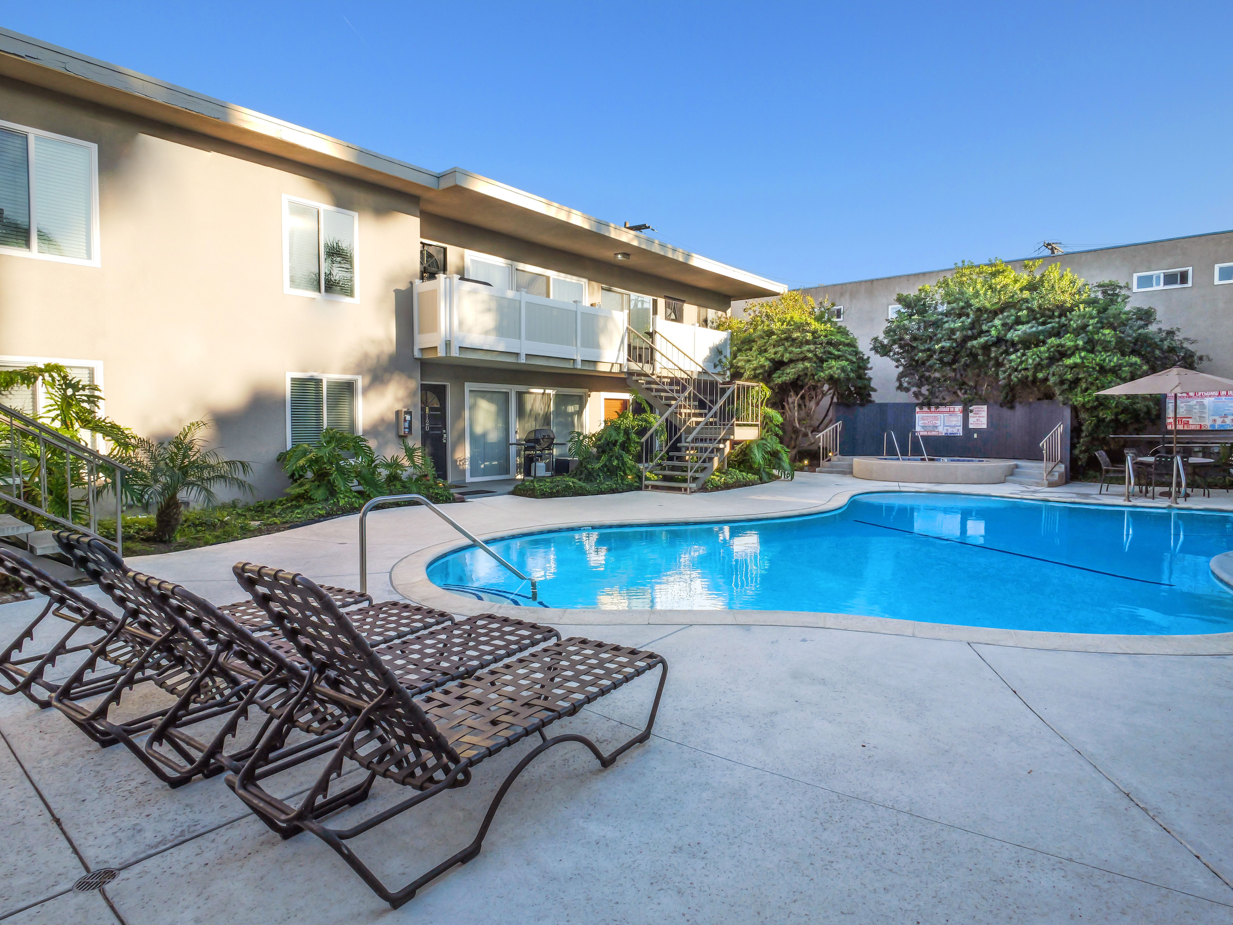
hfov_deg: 87.7
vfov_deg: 71.6
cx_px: 616
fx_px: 641
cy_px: 462
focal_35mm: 18
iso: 320
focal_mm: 9
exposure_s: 1/160
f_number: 11
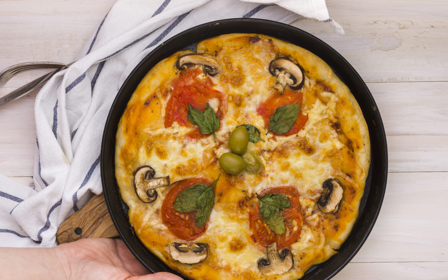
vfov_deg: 20.8
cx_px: 211
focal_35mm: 63
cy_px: 146
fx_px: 764
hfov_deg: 32.7
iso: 160
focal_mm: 35
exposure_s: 1/250
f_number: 9
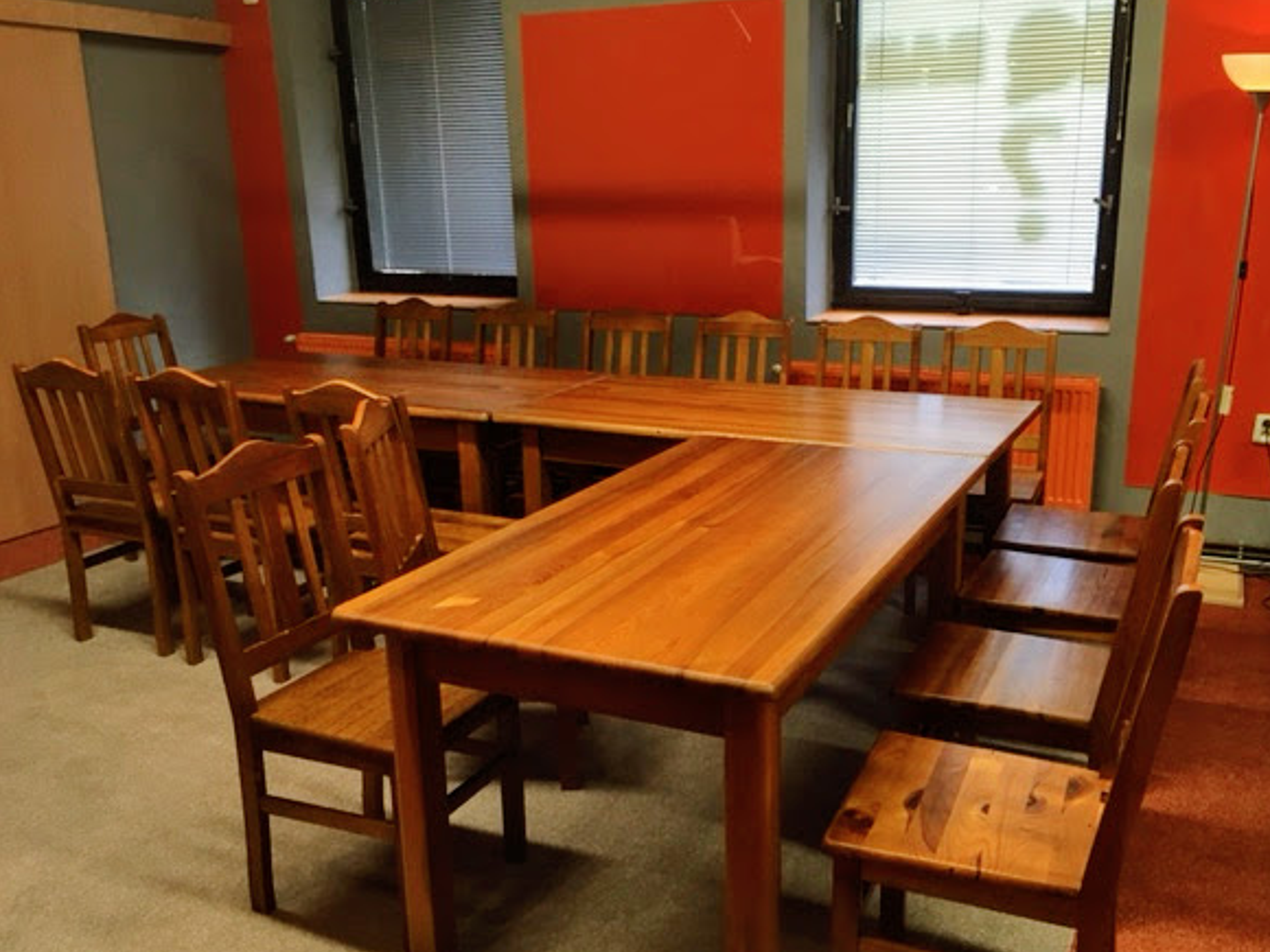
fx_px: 1174
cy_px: 495
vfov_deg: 44.2
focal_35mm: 32
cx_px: 698
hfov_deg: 56.7
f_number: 2.2
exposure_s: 1/33
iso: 125
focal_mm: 4.15
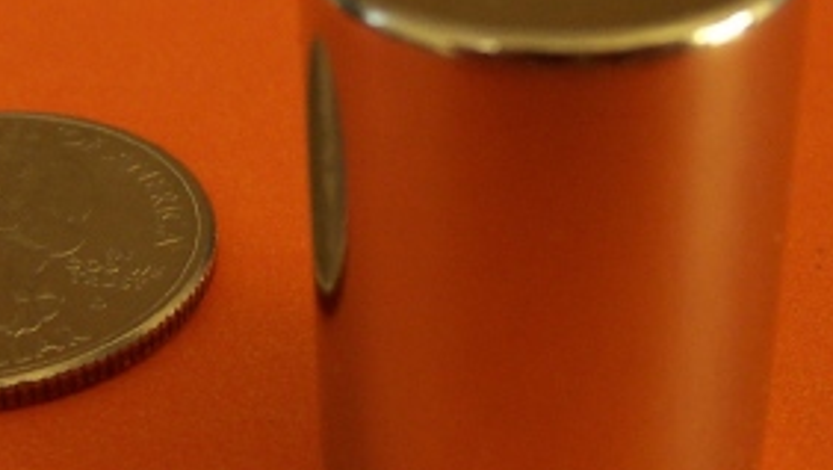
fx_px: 1127
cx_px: 289
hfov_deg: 40.1
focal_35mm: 51
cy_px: 202
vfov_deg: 23.5
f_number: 2.8
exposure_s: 1/60
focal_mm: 5.5
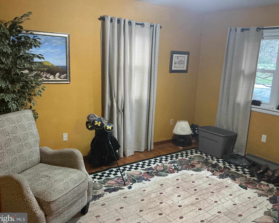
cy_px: 110
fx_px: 256
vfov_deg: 47.1
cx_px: 143
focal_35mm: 31
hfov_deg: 57.2
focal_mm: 3
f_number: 1.8
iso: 320
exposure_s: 1/40
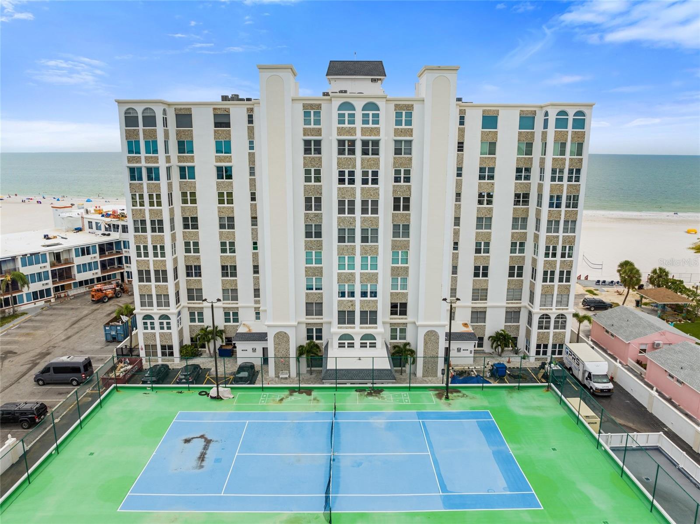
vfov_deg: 56.7
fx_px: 485
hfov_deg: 71.6
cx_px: 350
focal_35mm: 24
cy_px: 262
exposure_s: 1/1250
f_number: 2.8
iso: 100
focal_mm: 12.29
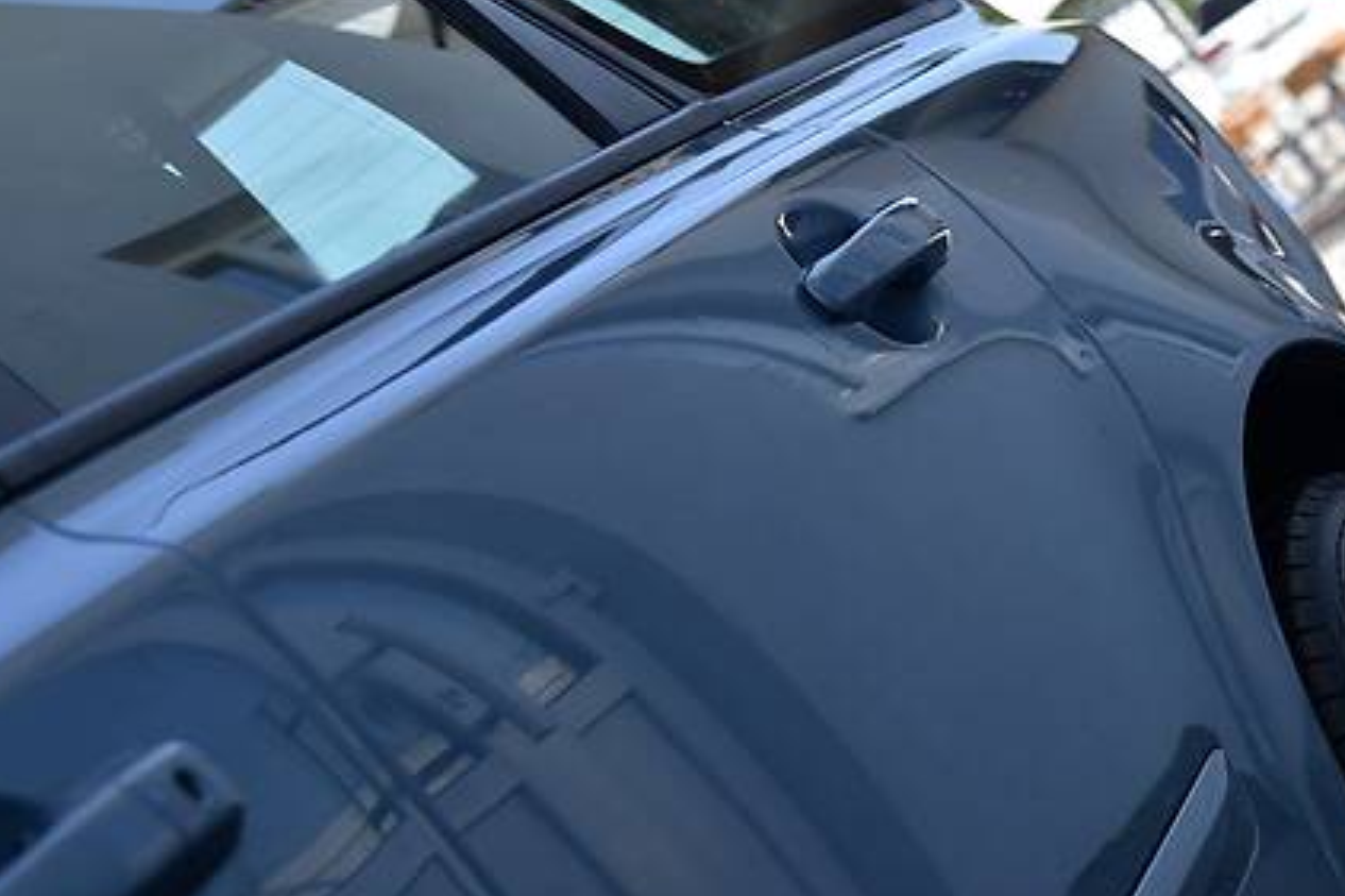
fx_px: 4108
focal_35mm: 110
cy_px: 502
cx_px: 1233
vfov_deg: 12.4
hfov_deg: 18.3
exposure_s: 1/500
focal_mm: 58
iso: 280
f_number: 5.6
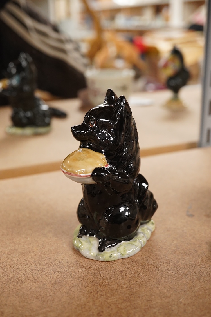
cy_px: 158
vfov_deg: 43.6
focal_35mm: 45
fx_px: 396
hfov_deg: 29.9
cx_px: 106
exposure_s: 1/160
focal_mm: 30
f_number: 8
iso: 2500
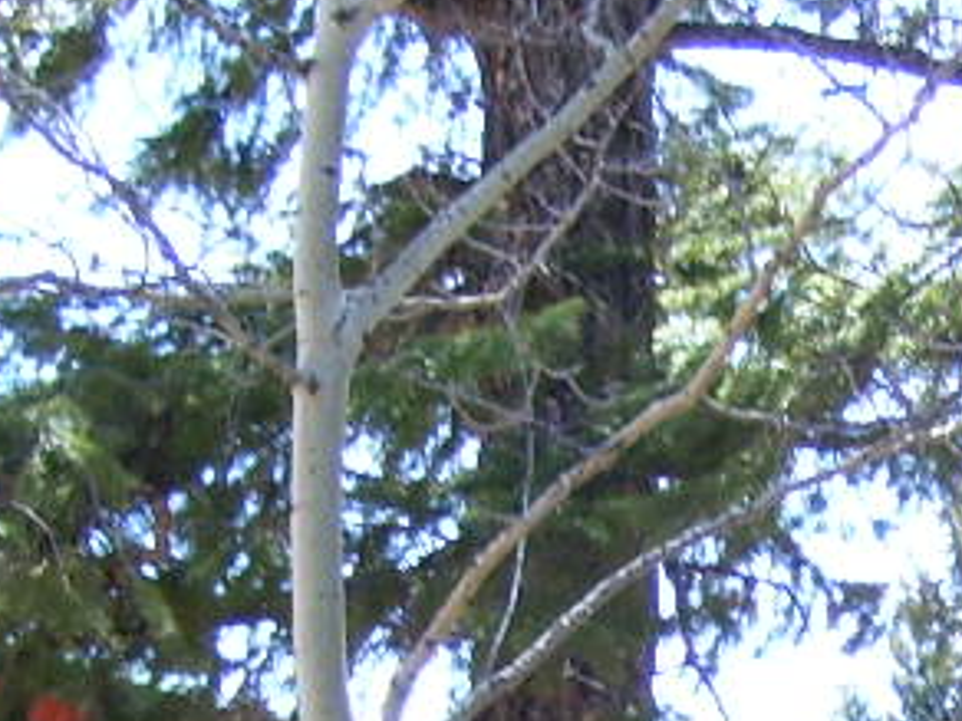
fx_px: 4224
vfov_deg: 9.5
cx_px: 1031
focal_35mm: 152
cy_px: 1060
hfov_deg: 12.8
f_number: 2.7
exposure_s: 1/180
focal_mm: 6
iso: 80
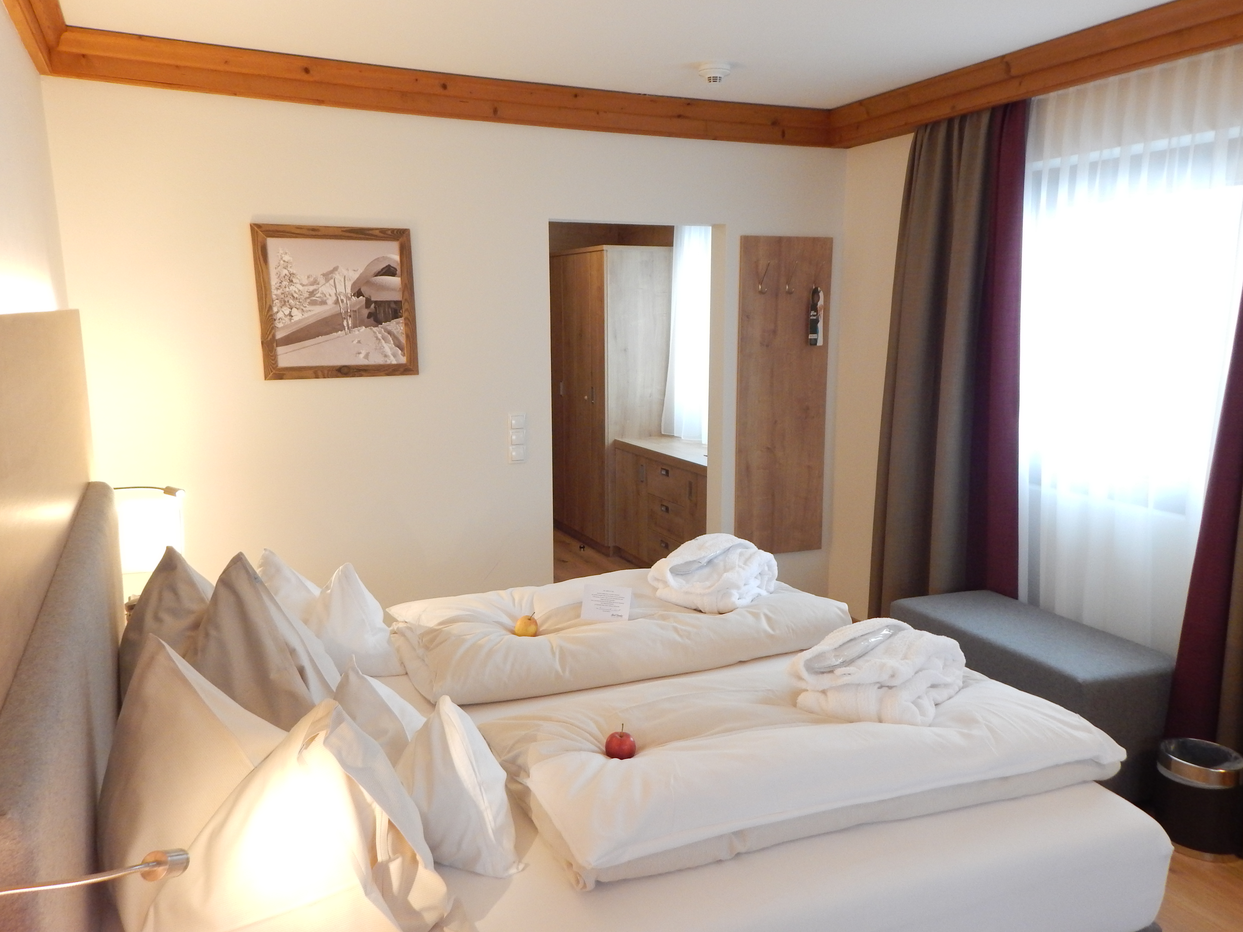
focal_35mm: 22
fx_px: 790
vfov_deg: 61.1
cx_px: 622
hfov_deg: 76.4
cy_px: 466
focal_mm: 4
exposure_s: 1/30
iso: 360
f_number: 3
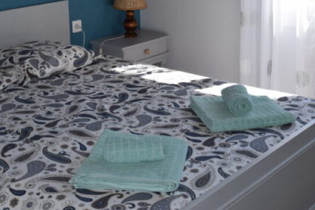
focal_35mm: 60
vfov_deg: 21.6
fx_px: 525
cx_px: 135
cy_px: -13
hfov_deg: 33.3
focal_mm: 18
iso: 110
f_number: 5.6
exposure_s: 1/125
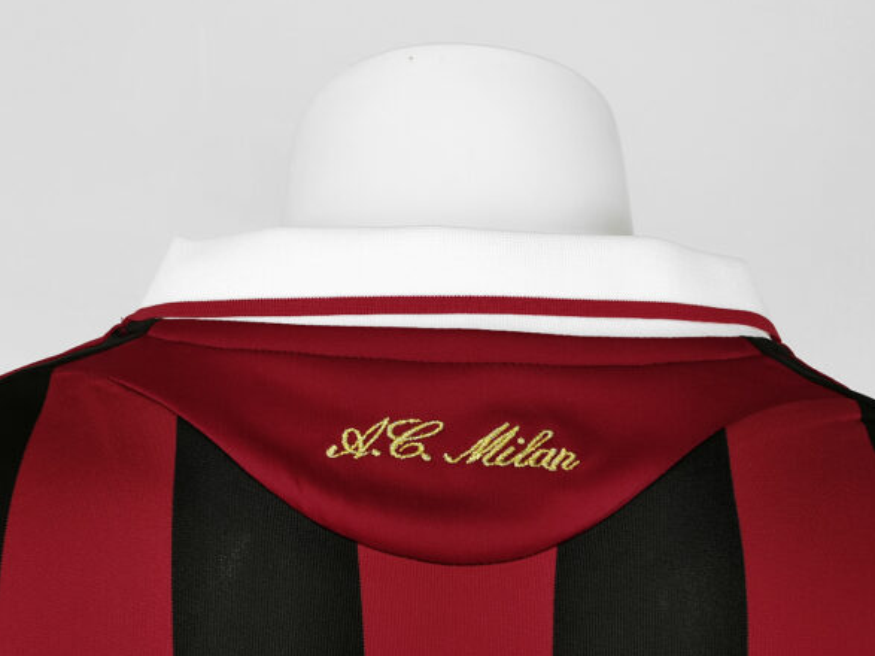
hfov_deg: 41.2
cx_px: 435
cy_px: 328
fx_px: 1163
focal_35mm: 46
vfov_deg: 31.5
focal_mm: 5.58
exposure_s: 1/60
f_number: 1.8
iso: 200
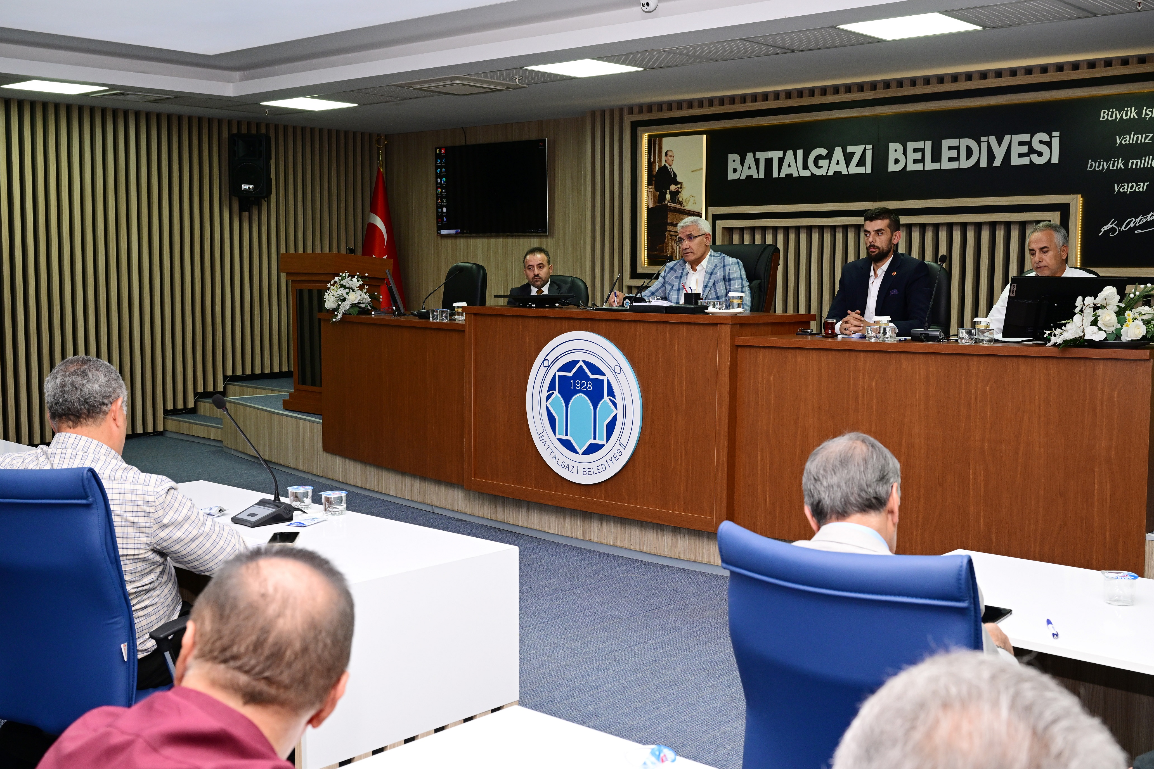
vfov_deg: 33.4
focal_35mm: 40
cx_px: 577
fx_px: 1282
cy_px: 384
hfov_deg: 48.5
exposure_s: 1/60
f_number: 7.1
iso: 1000
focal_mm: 40
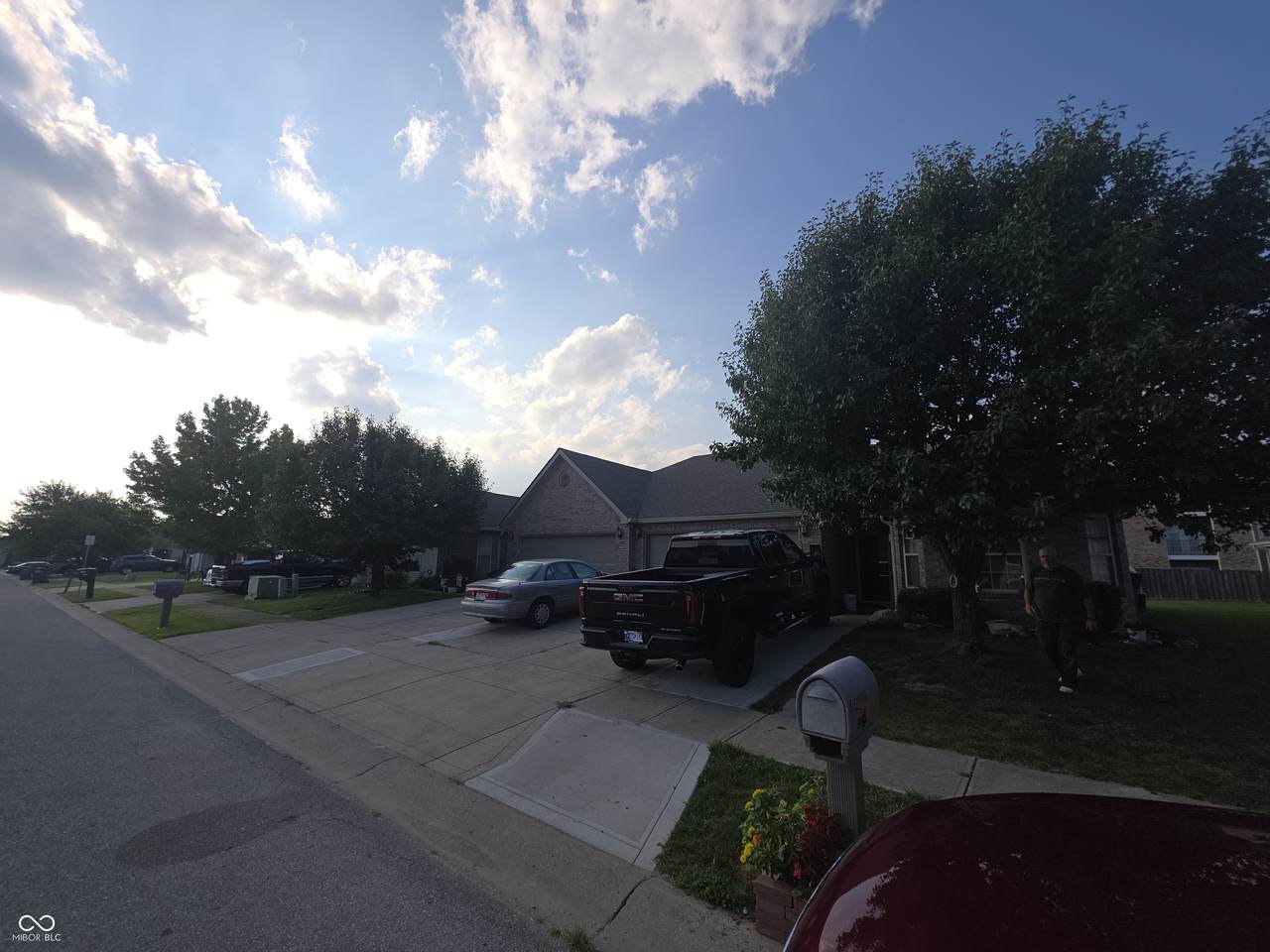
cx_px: 635
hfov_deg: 106.2
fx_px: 477
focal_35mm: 13
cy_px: 476
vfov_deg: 89.9
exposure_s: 1/1008
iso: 20
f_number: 1.9
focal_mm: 2.2
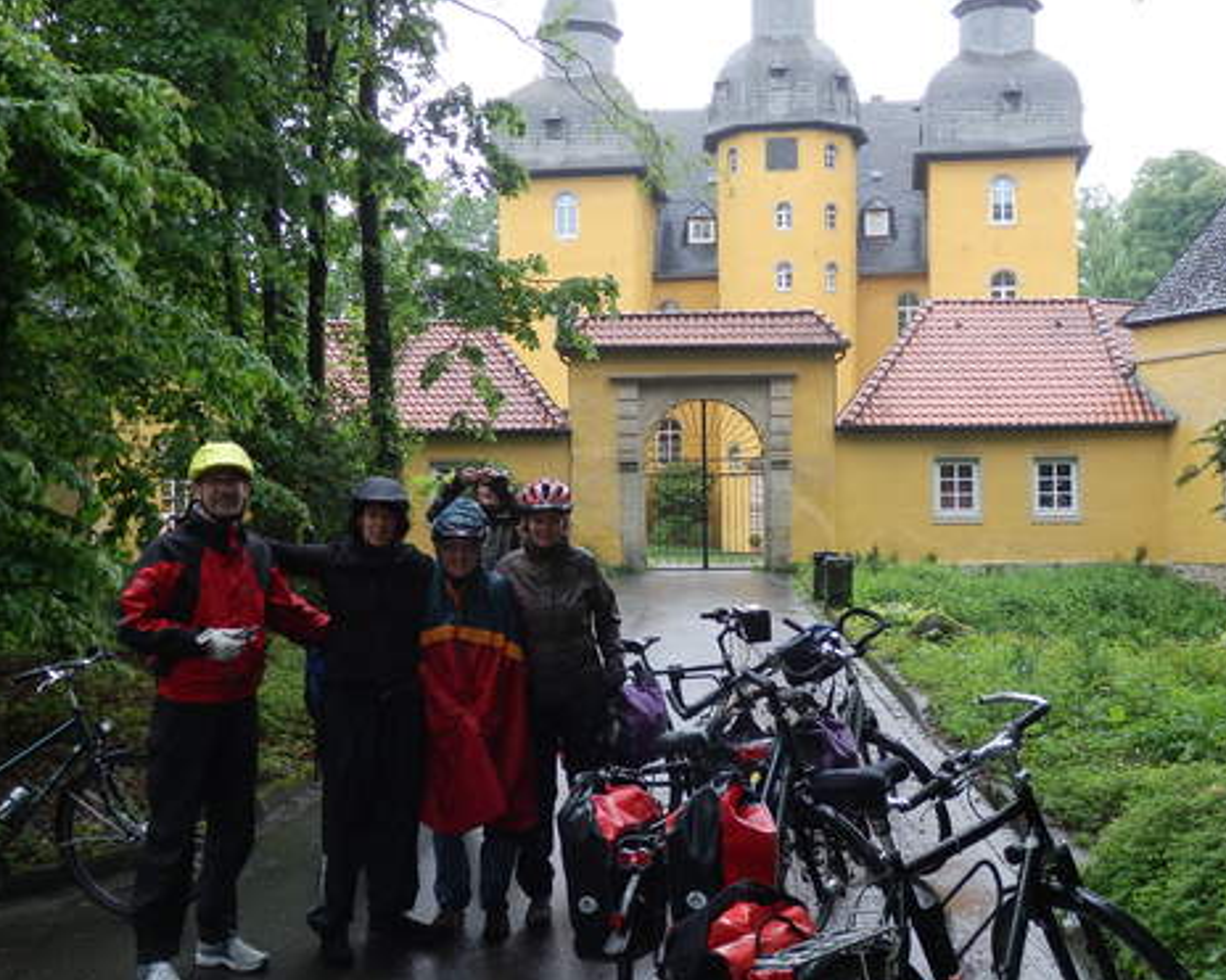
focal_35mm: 42
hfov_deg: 43.8
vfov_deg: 35.7
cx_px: 661
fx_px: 1524
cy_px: 469
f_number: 3.6
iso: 80
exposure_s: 1/60
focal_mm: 6.6
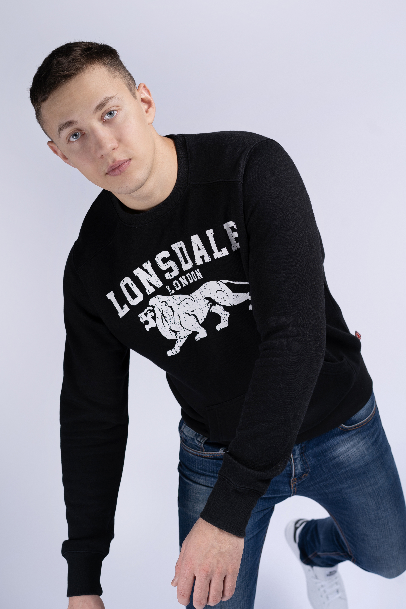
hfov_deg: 24.6
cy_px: 304
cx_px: 203
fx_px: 930
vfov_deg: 36.2
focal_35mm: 55
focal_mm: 55
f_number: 5.6
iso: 100
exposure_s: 1/160
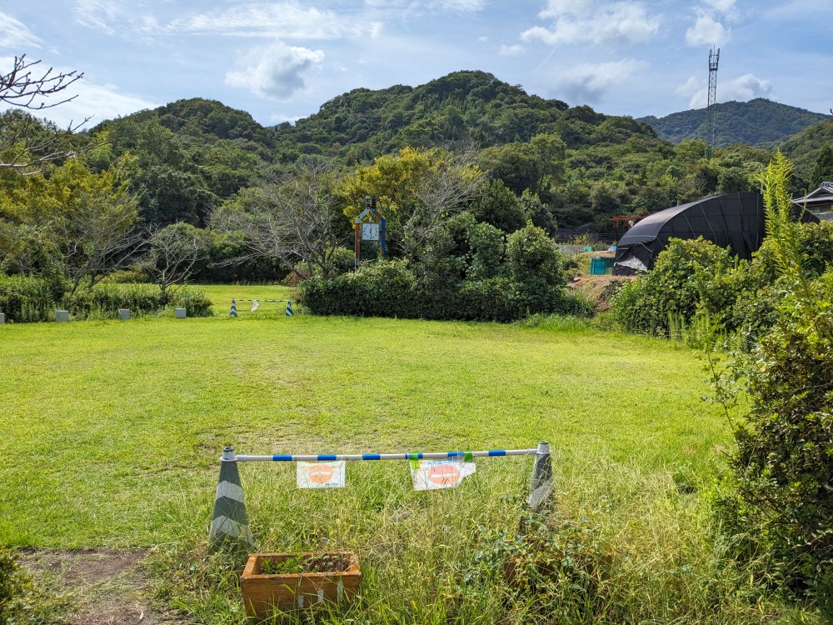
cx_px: 416
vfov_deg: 51.4
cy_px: 312
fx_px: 650
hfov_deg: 65.3
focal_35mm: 27
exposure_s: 1/7812
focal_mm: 4.38
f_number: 1.73
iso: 71
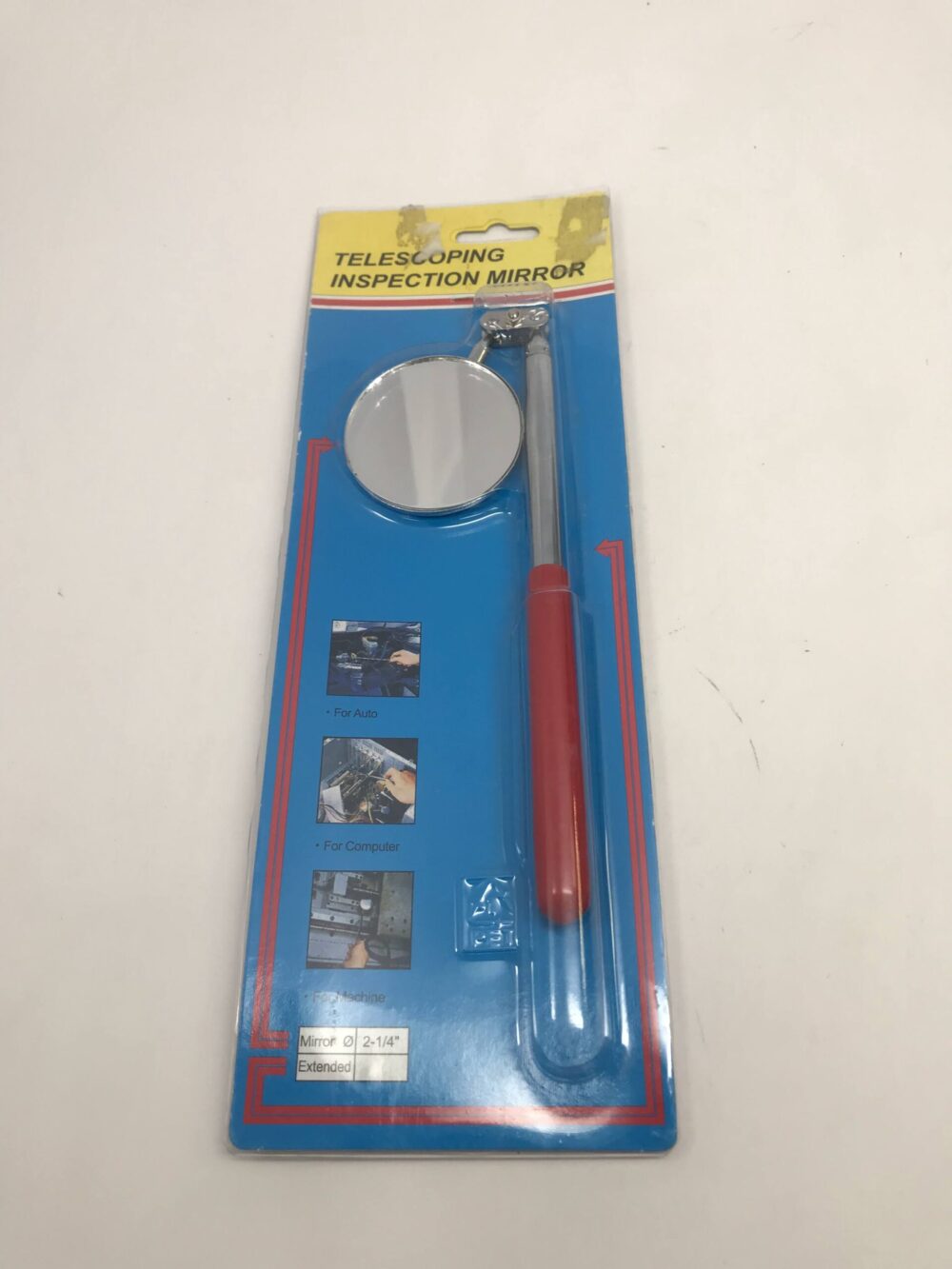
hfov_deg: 49.8
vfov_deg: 63.4
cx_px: 476
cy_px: 634
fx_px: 1027
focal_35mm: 28
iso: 25
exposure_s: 1/60
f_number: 1.8
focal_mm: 3.99
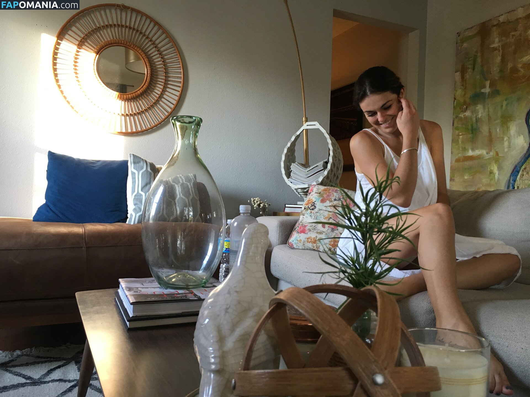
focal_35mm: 29
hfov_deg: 61.7
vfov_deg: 48.2
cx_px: 265
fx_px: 444
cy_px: 198
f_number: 2.2
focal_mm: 4.15
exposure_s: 1/30
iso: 80
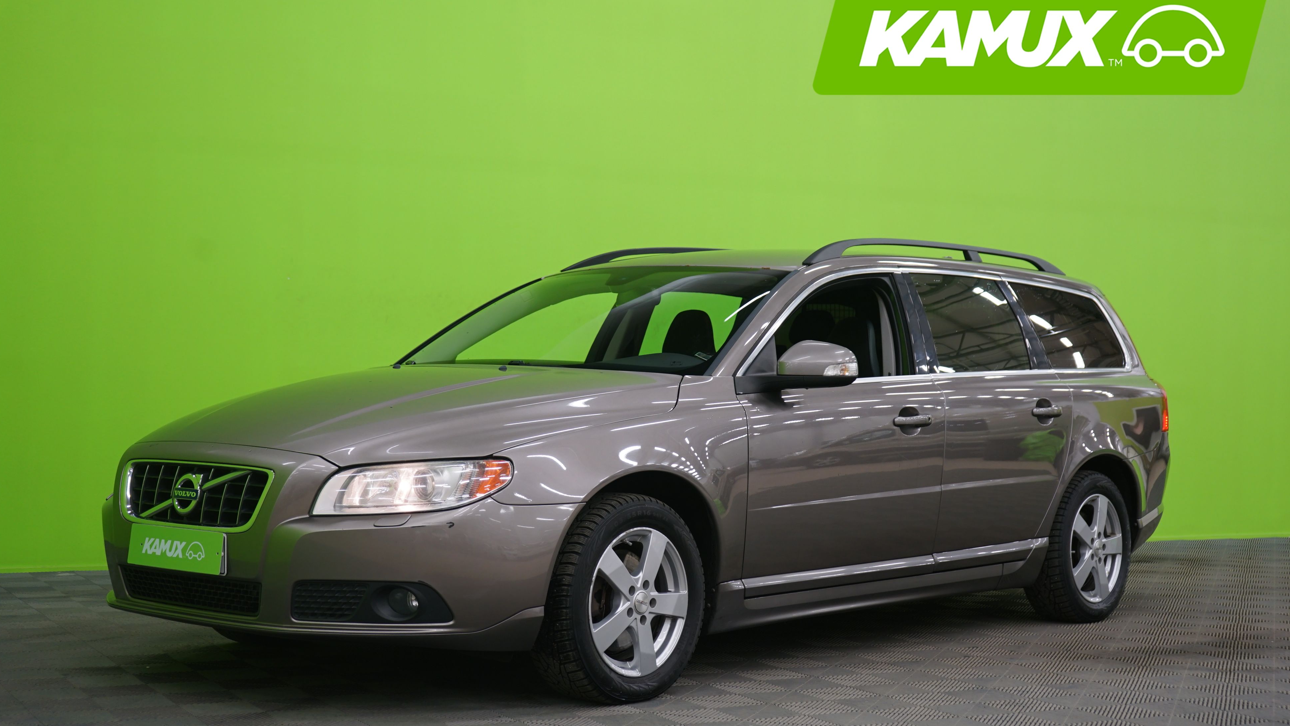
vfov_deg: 22.6
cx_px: 649
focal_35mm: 53
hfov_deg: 39.2
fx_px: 1813
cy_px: 376
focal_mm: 50
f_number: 4.5
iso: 400
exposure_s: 1/10
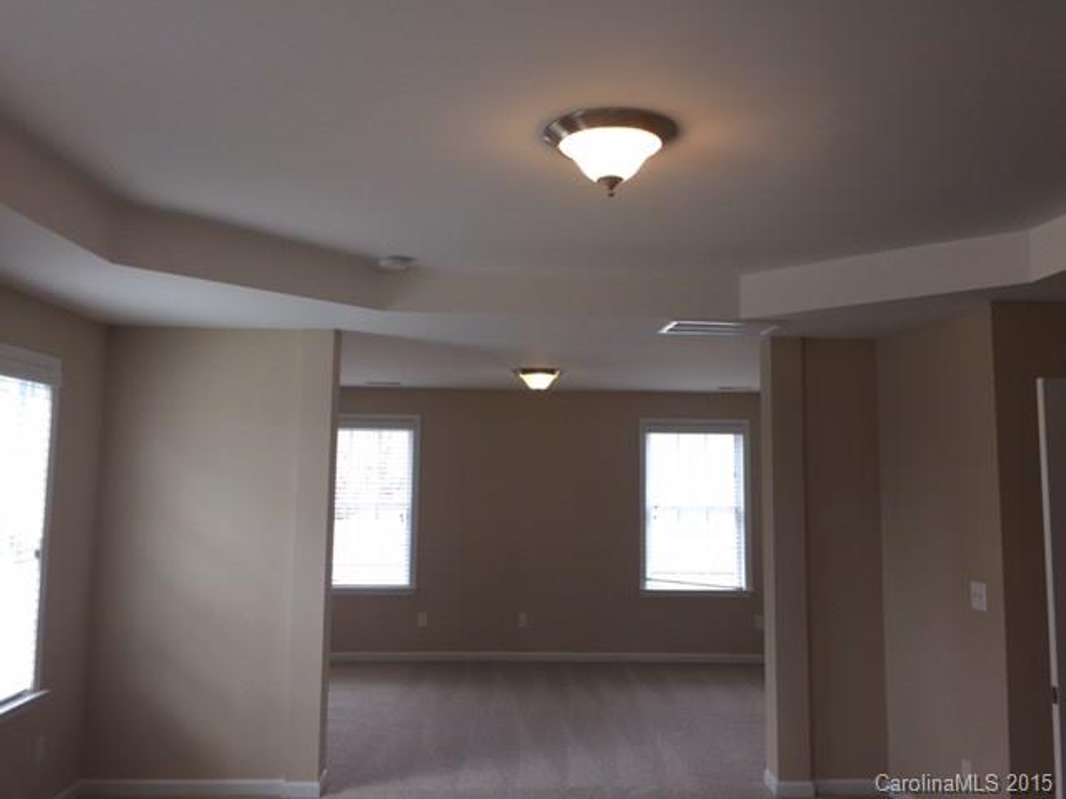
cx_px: 533
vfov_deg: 48.2
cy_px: 400
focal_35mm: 29
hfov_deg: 61.7
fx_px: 893
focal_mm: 4.15
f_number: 2.2
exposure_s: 1/60
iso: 40
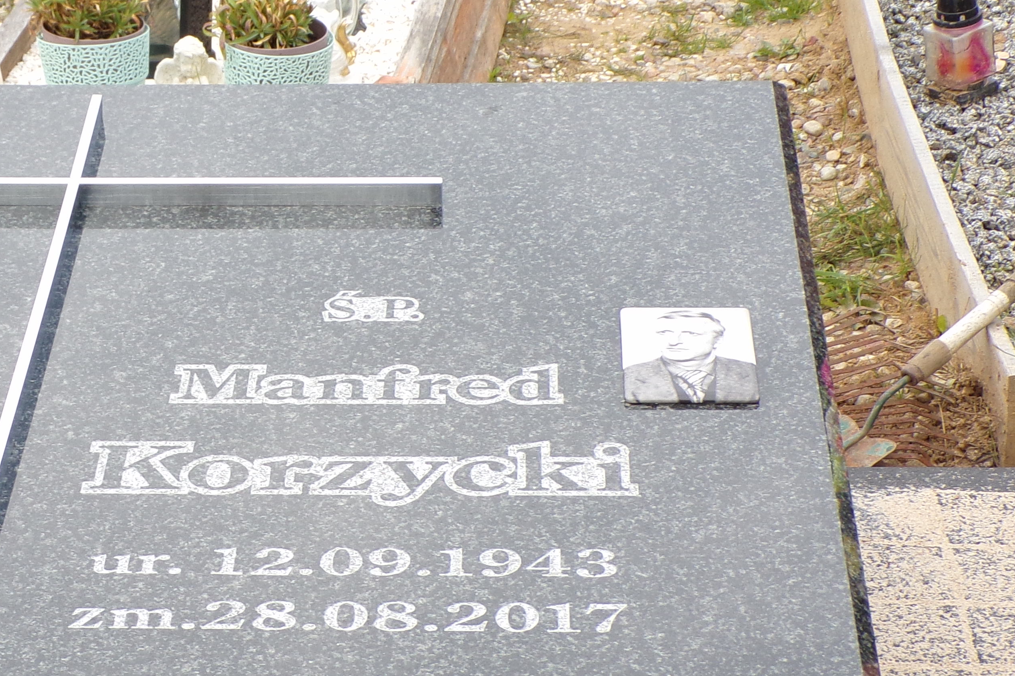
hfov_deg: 21.8
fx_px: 2622
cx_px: 279
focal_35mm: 93
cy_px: 474
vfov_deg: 14.7
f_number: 5.1
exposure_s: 1/125
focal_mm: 8.7
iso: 80
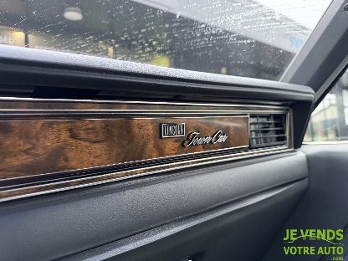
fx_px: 241
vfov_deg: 56.8
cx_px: 174
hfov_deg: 71.6
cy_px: 130
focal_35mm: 24
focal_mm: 6.76
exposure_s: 1/53
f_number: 1.78
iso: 800
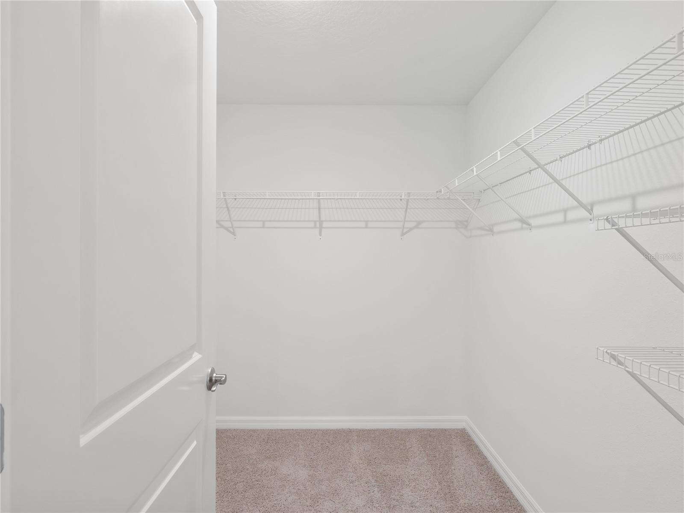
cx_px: 342
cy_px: 256
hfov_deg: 81.7
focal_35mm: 20
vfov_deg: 66.0
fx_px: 395
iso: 3200
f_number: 6.3
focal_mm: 10
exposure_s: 1/25
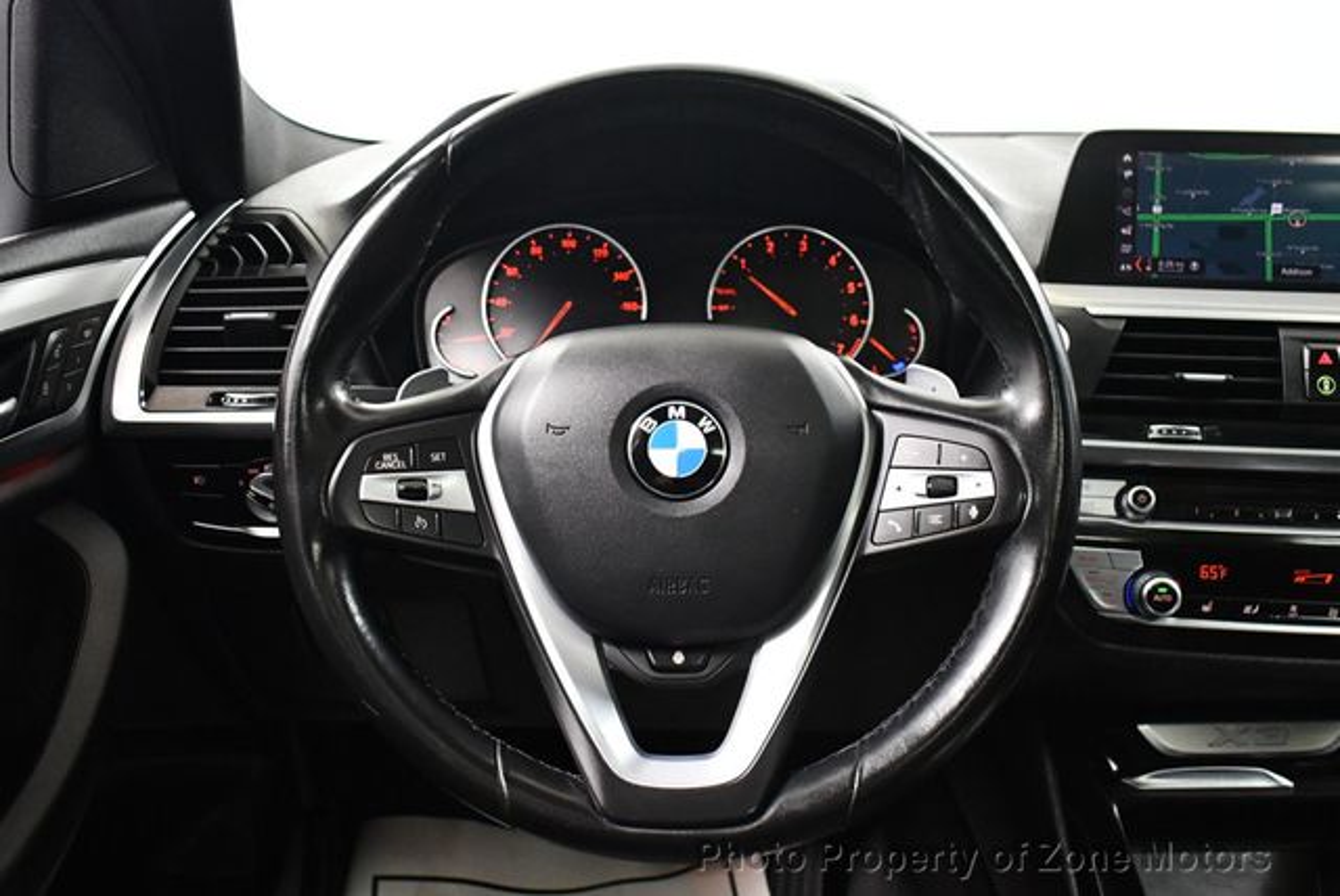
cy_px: 448
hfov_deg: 53.1
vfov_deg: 36.9
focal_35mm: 36
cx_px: 670
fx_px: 1341
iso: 4000
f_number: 3.5
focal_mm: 18
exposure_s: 1/60
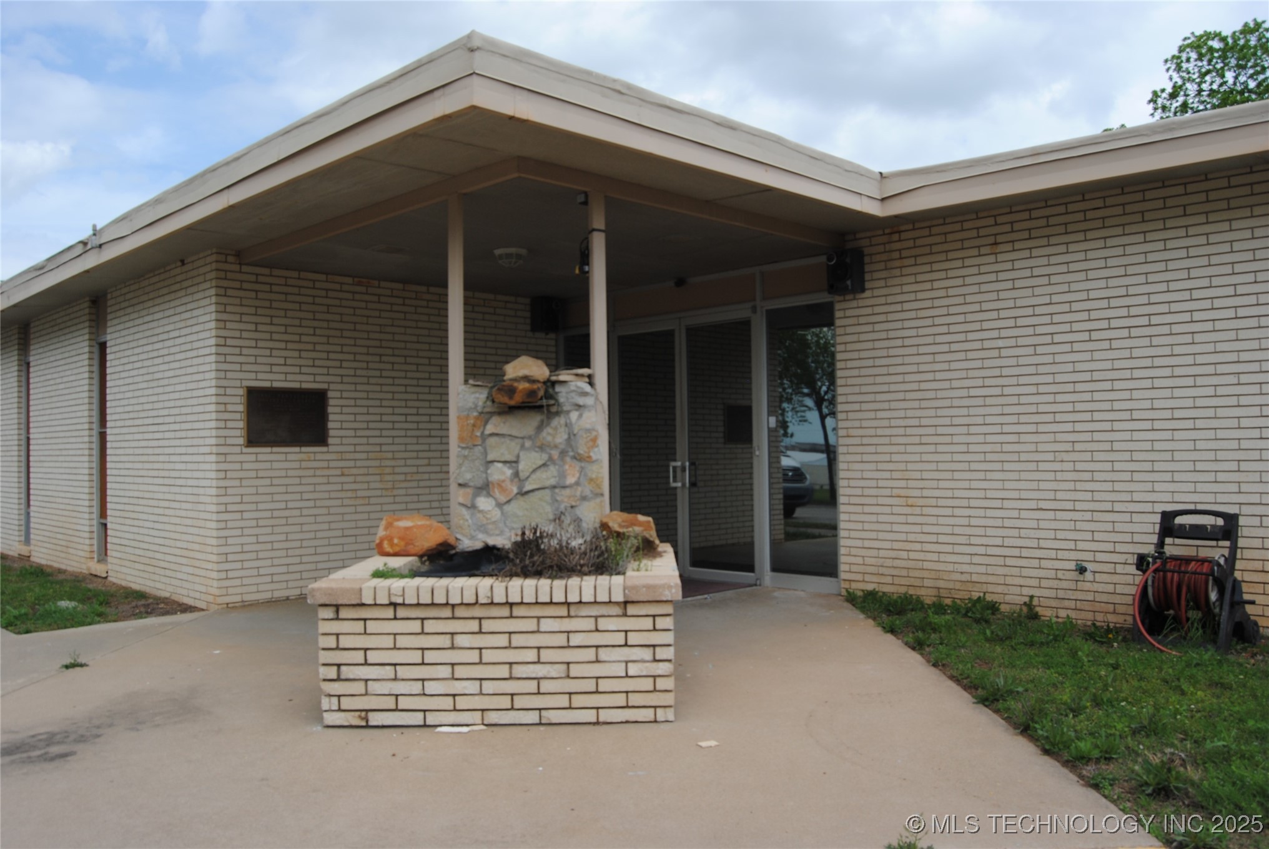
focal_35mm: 27
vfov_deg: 48.0
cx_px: 634
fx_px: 953
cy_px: 424
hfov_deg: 67.3
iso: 100
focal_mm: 18
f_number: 8
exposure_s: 1/250
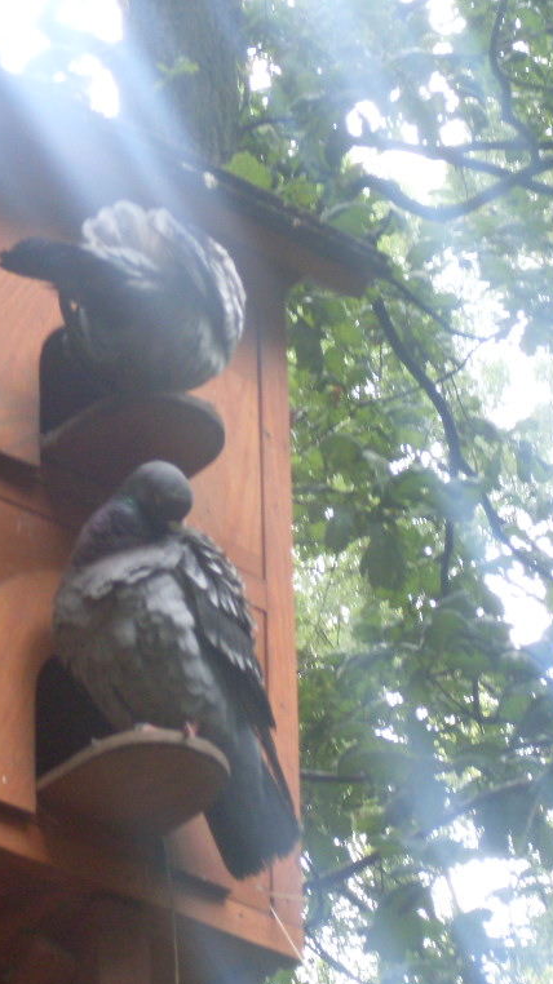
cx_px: 154
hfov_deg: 7.3
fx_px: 4358
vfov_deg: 12.9
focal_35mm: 167
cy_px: 495
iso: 200
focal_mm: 18.9
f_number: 5.2
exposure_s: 1/30
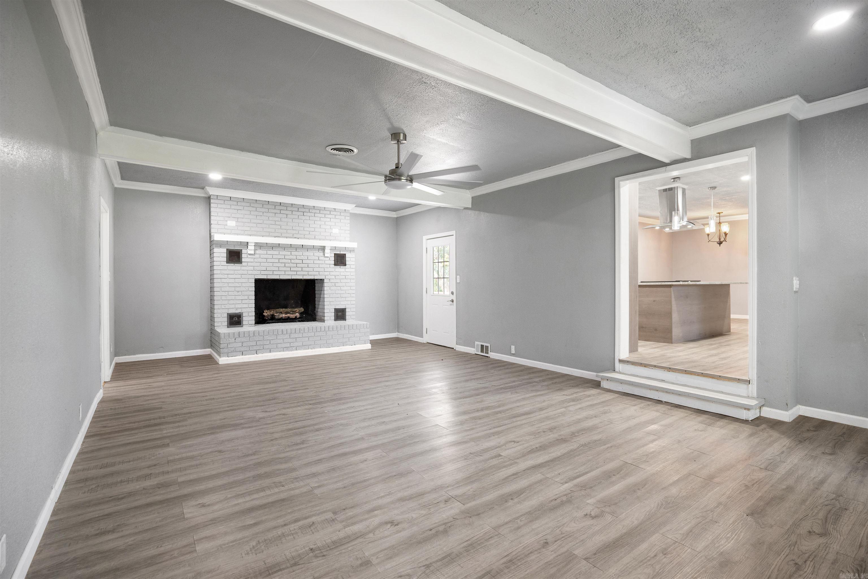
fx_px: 386
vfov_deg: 73.7
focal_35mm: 16
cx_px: 434
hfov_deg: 96.7
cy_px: 290
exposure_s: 1/6
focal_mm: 16
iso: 1000
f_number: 5
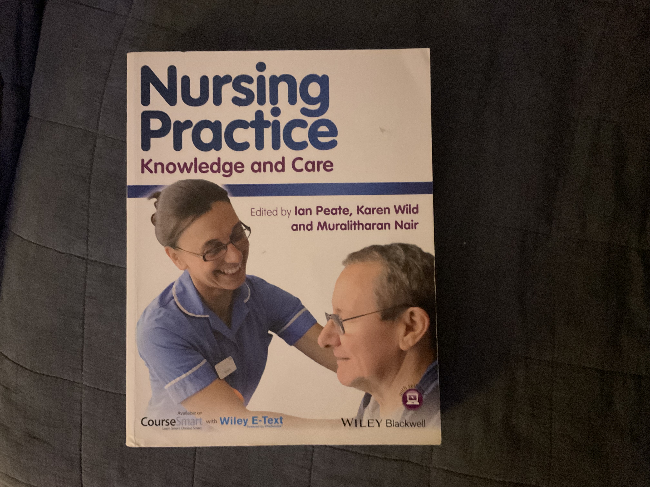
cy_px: 244
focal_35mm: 29
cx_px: 325
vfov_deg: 48.2
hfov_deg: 61.7
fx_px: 545
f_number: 1.8
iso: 500
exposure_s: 1/15
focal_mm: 3
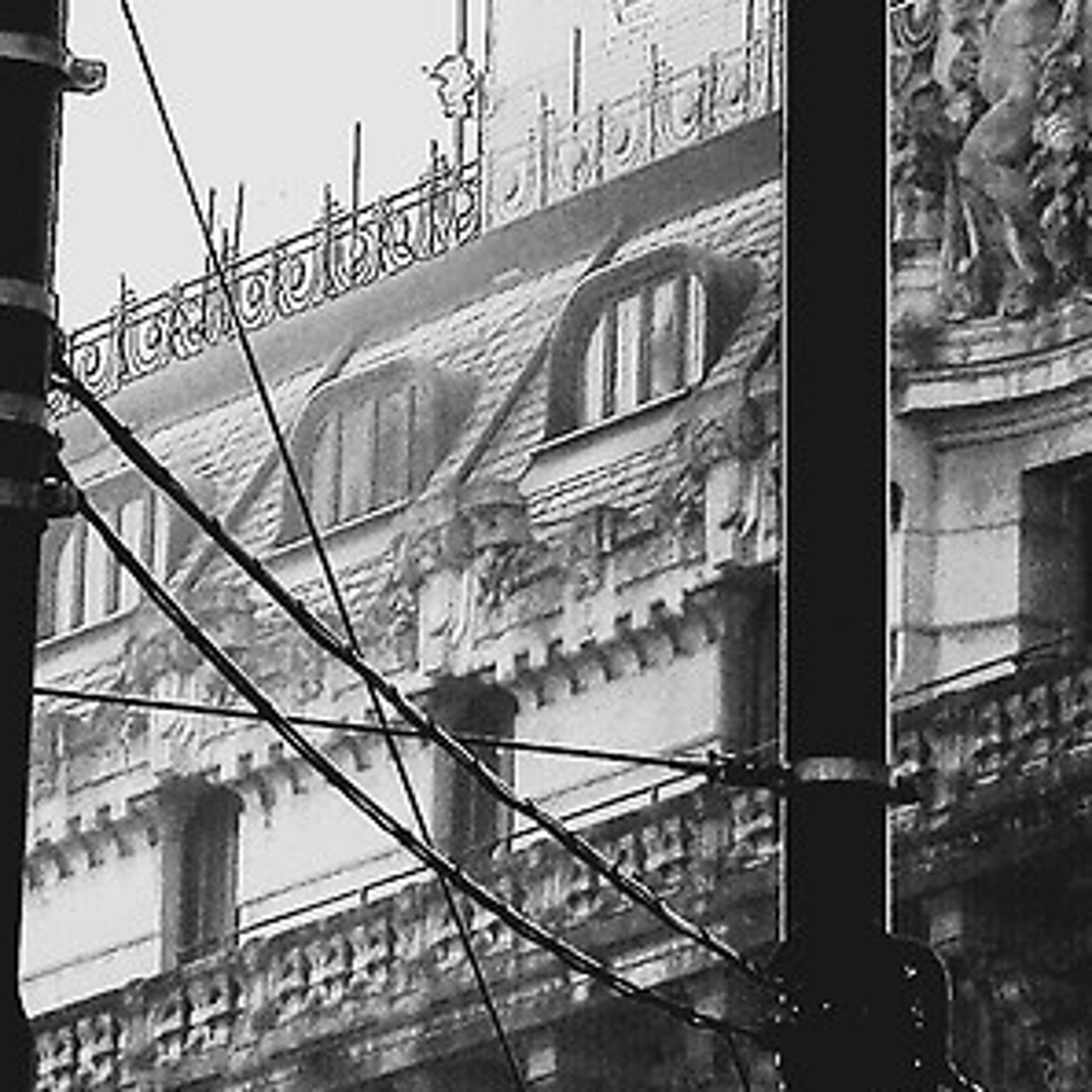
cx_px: 868
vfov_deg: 4.8
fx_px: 12991
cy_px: -941
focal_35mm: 364
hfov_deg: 4.8
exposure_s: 1/500
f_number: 10
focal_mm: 35
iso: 100
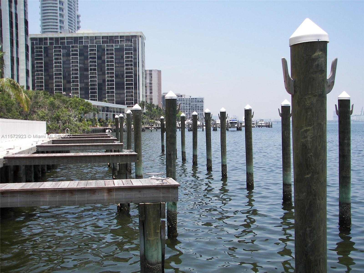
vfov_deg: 28.6
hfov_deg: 37.5
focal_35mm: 51
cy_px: 136
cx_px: 182
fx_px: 536
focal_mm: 8.5
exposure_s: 1/640
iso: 50
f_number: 2.8
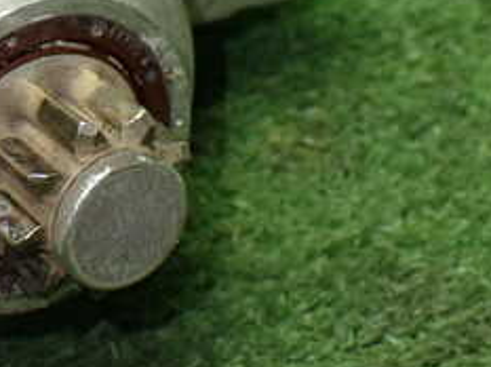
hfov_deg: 19.3
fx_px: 1388
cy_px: 23
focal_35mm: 98
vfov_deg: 14.9
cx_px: -32
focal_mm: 6.83
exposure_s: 1/125
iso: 800
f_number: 2.7
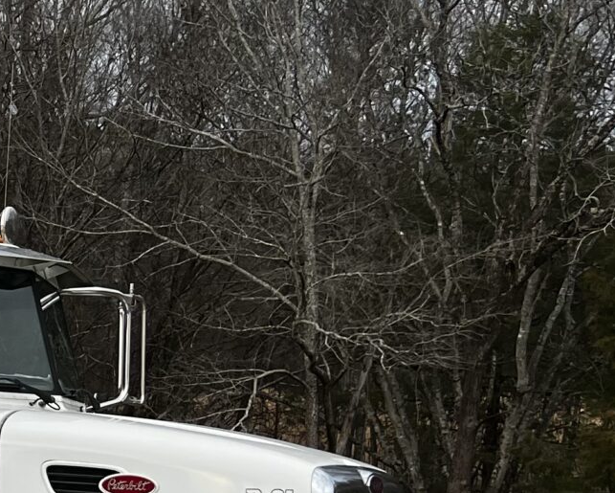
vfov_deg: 14.7
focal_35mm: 101
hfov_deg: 16.6
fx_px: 1839
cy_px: 595
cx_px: -412
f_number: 1.5
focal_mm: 5.7
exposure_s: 1/121
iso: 64
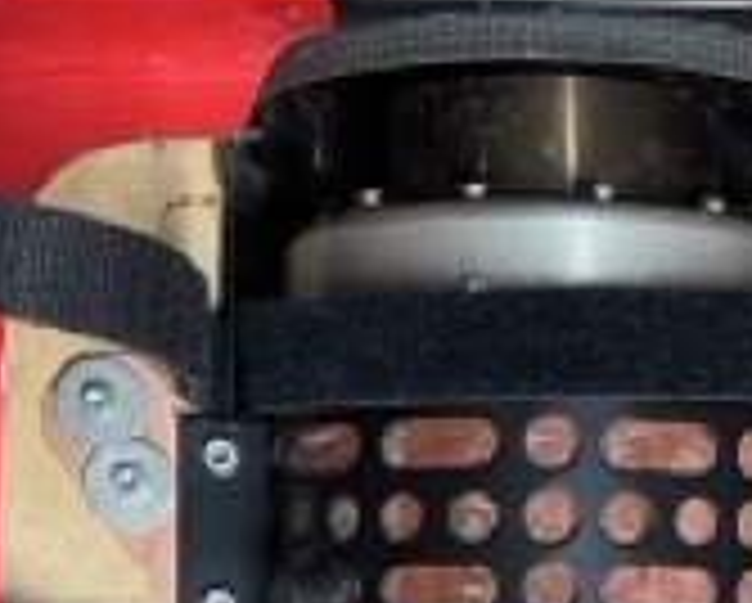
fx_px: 2161
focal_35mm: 97
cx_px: 635
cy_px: 652
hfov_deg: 19.5
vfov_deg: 15.5
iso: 160
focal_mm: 5.7
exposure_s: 1/50
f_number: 1.5
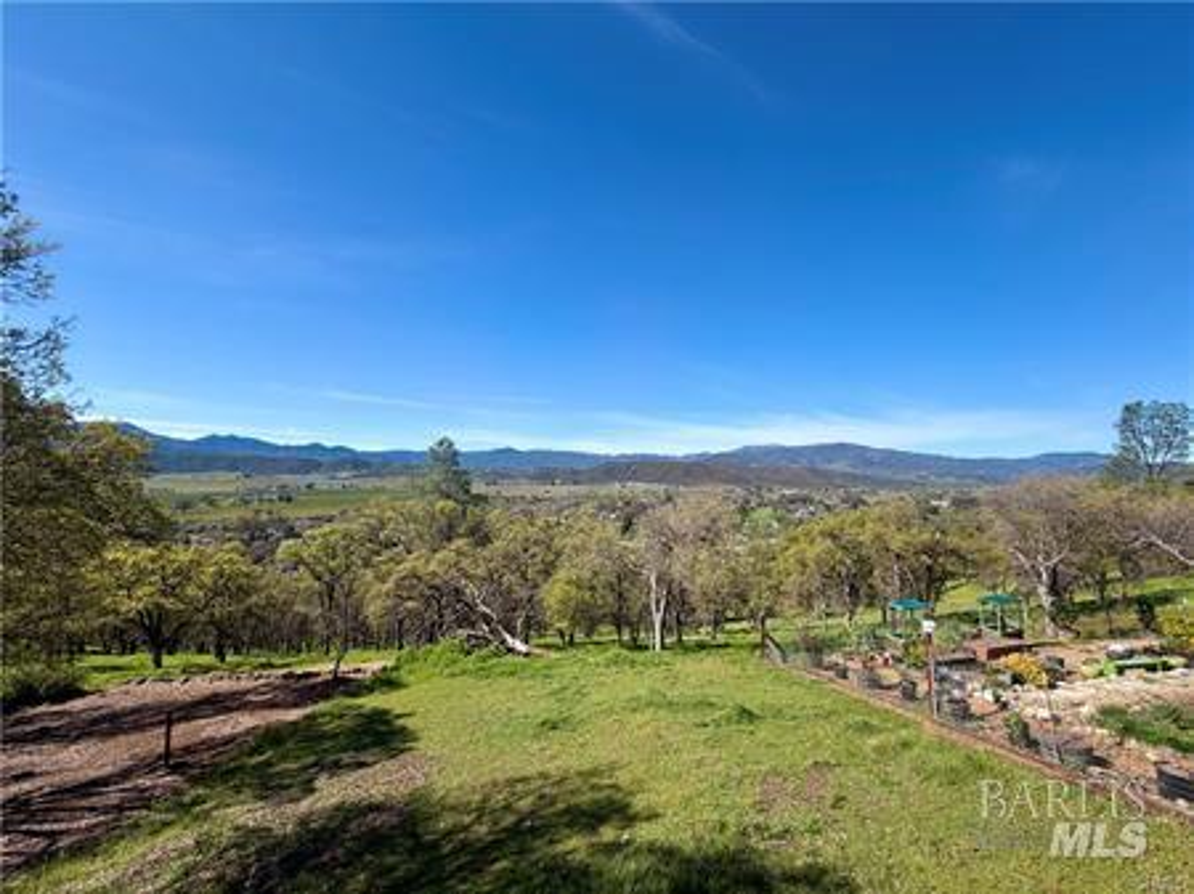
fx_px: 483
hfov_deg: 102.1
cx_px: 597
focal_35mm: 14
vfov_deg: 85.6
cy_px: 447
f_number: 2.2
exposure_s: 1/770
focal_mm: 2.22
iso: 20
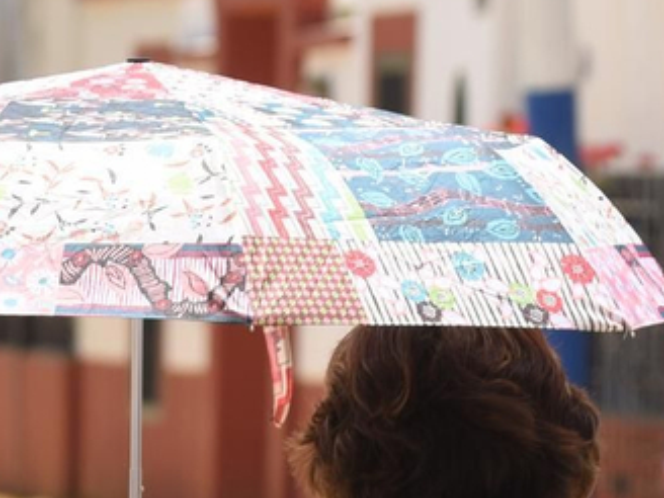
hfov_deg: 3.5
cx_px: -132
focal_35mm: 572
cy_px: 504
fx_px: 10972
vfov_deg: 2.6
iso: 100
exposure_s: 1/320
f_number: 5
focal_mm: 122
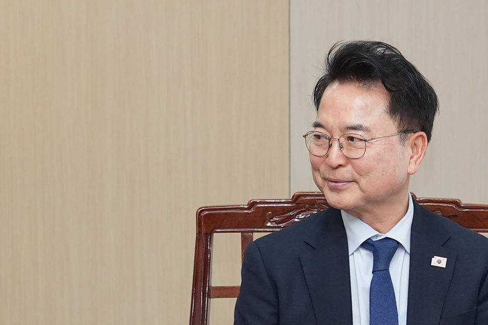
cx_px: 370
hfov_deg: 12.4
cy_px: 260
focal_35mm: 165
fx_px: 2236
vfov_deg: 8.3
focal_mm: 40
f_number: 4
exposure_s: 1/200
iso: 1250
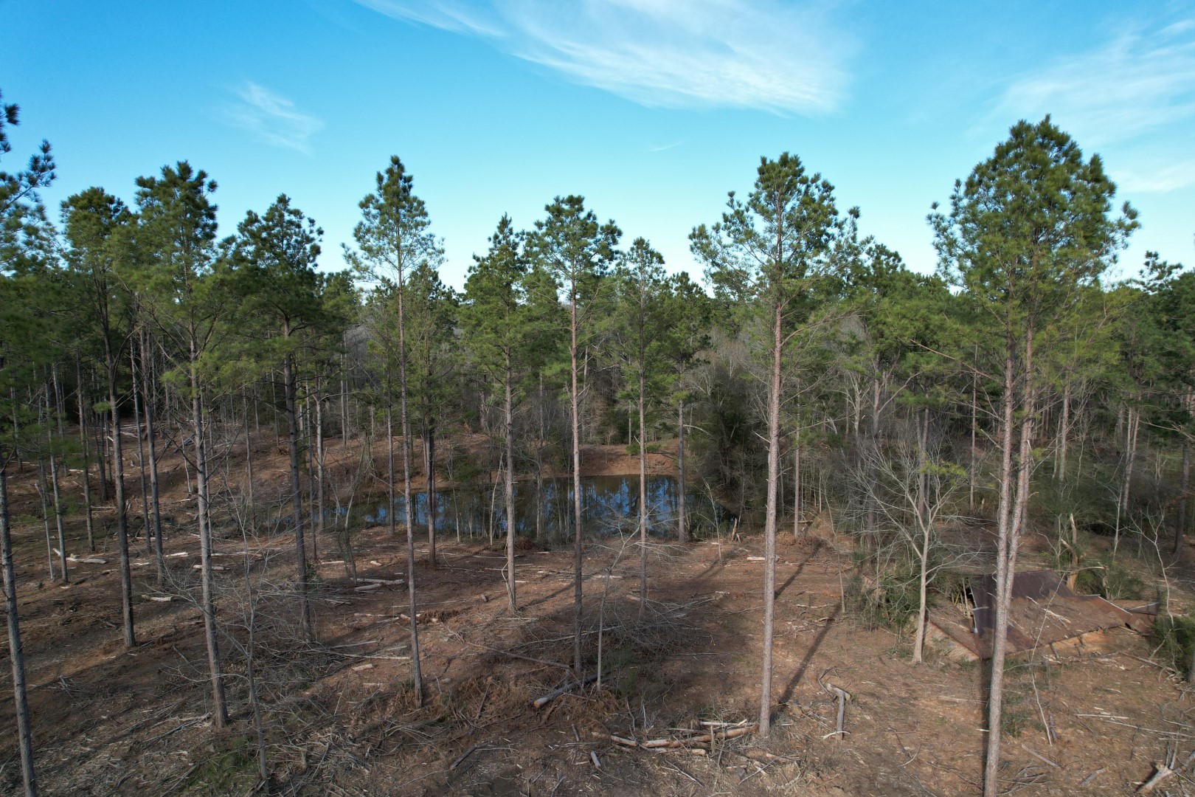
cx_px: 598
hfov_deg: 78.6
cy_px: 398
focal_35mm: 22
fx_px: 730
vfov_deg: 57.2
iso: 100
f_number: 2.8
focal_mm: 8.38
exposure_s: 1/800
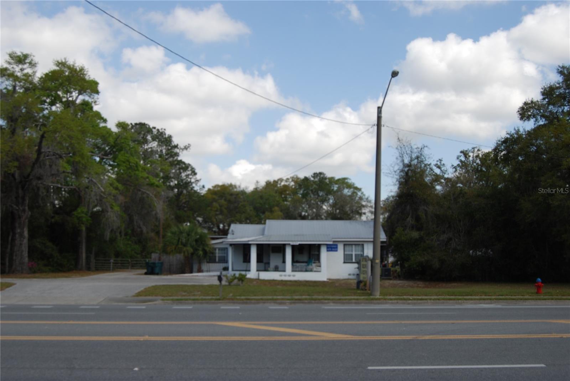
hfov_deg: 49.5
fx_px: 618
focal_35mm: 39
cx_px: 285
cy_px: 190
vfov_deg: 34.3
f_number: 8
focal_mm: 26
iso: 100
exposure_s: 1/200
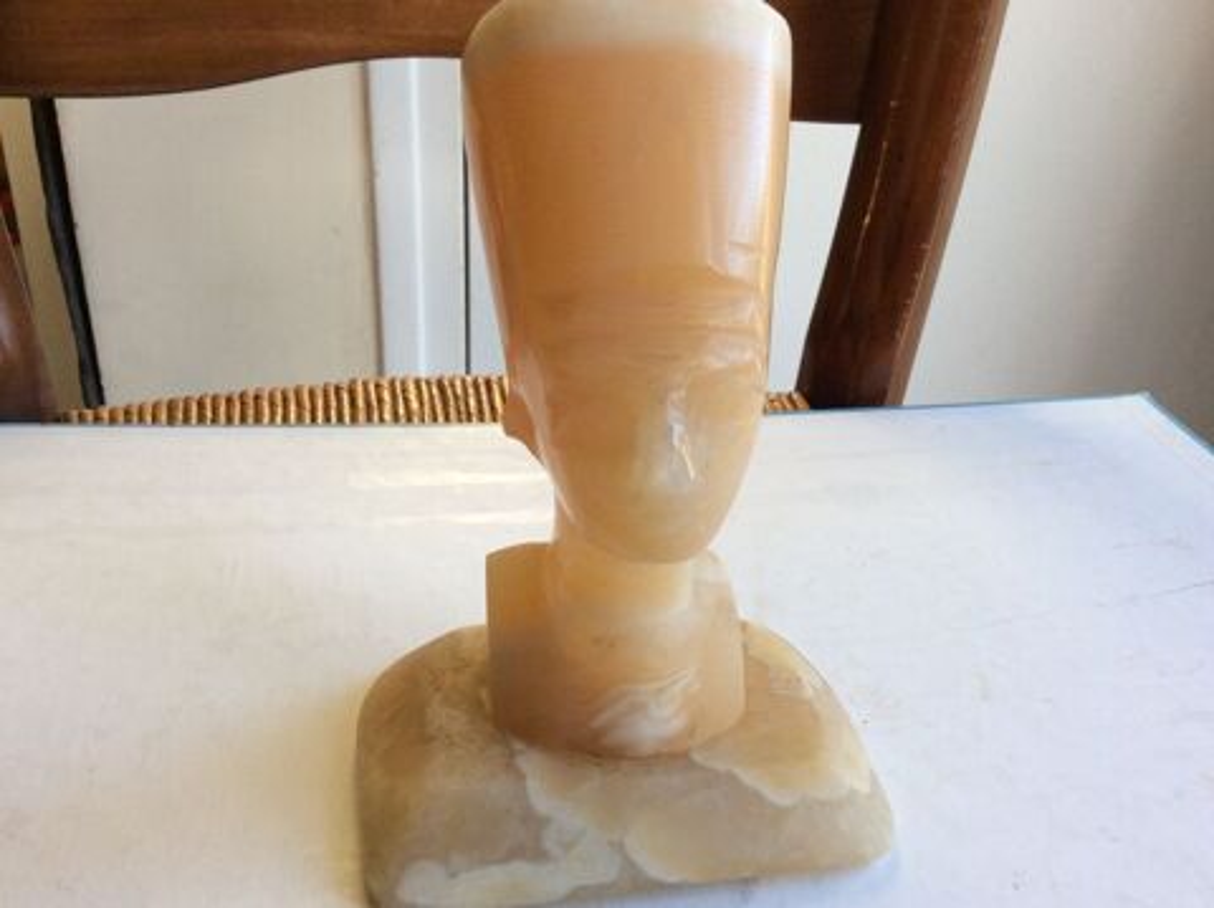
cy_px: 454
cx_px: 607
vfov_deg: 44.1
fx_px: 1121
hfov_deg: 56.9
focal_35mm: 32
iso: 50
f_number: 2.4
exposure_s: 1/50
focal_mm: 3.3
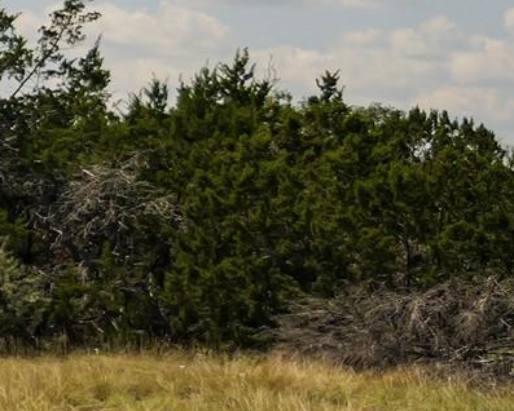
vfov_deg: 10.2
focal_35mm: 151
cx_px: -652
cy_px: 181
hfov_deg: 11.1
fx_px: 2298
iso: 100
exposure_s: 1/2500
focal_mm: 15
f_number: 2.8
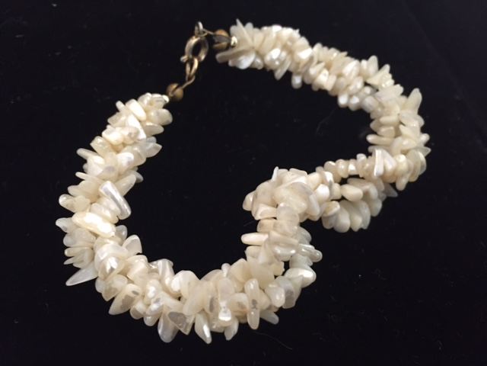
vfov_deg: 48.2
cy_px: 183
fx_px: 408
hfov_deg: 61.7
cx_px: 244
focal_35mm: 29
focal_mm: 4.15
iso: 250
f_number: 2.2
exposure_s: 1/33
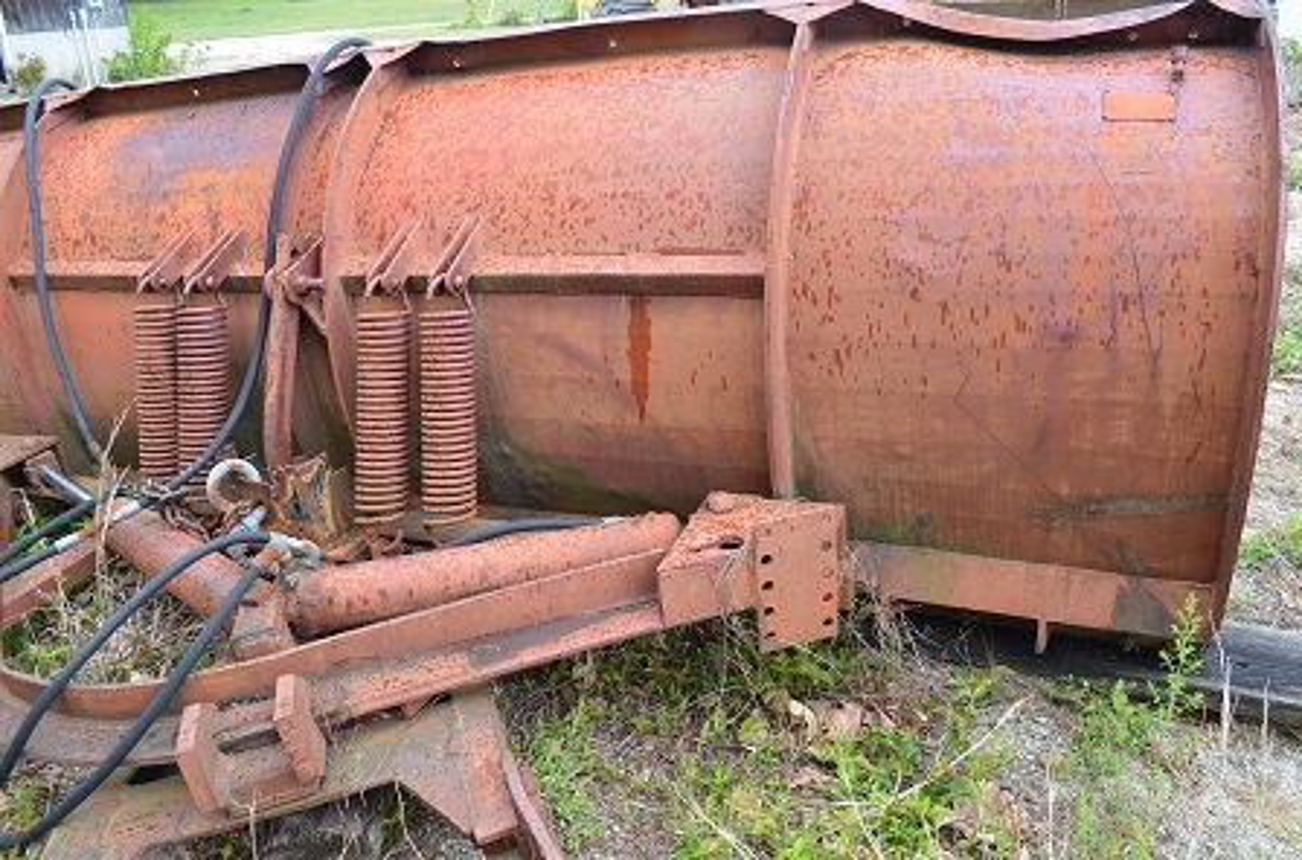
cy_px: 430
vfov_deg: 47.7
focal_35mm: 27
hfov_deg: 67.5
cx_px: 651
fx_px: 974
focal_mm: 18
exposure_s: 1/160
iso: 200
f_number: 6.3
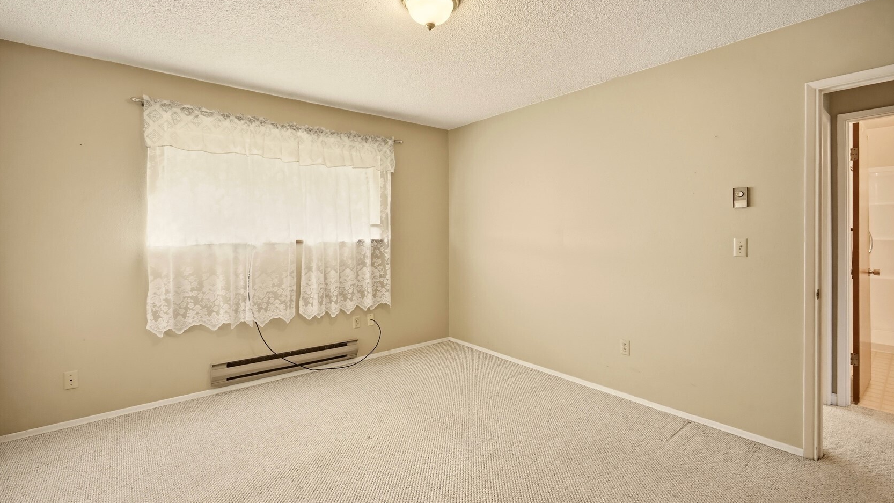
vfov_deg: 67.0
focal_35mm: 16
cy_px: 236
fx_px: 379
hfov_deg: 99.4
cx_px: 446
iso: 3200
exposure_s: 1/25
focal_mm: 15
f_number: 6.3
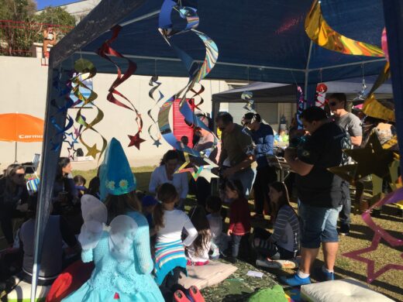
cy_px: 151
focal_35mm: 29
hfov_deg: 61.7
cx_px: 202
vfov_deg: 48.2
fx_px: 338
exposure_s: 1/2475
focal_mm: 4.15
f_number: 2.2
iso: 32
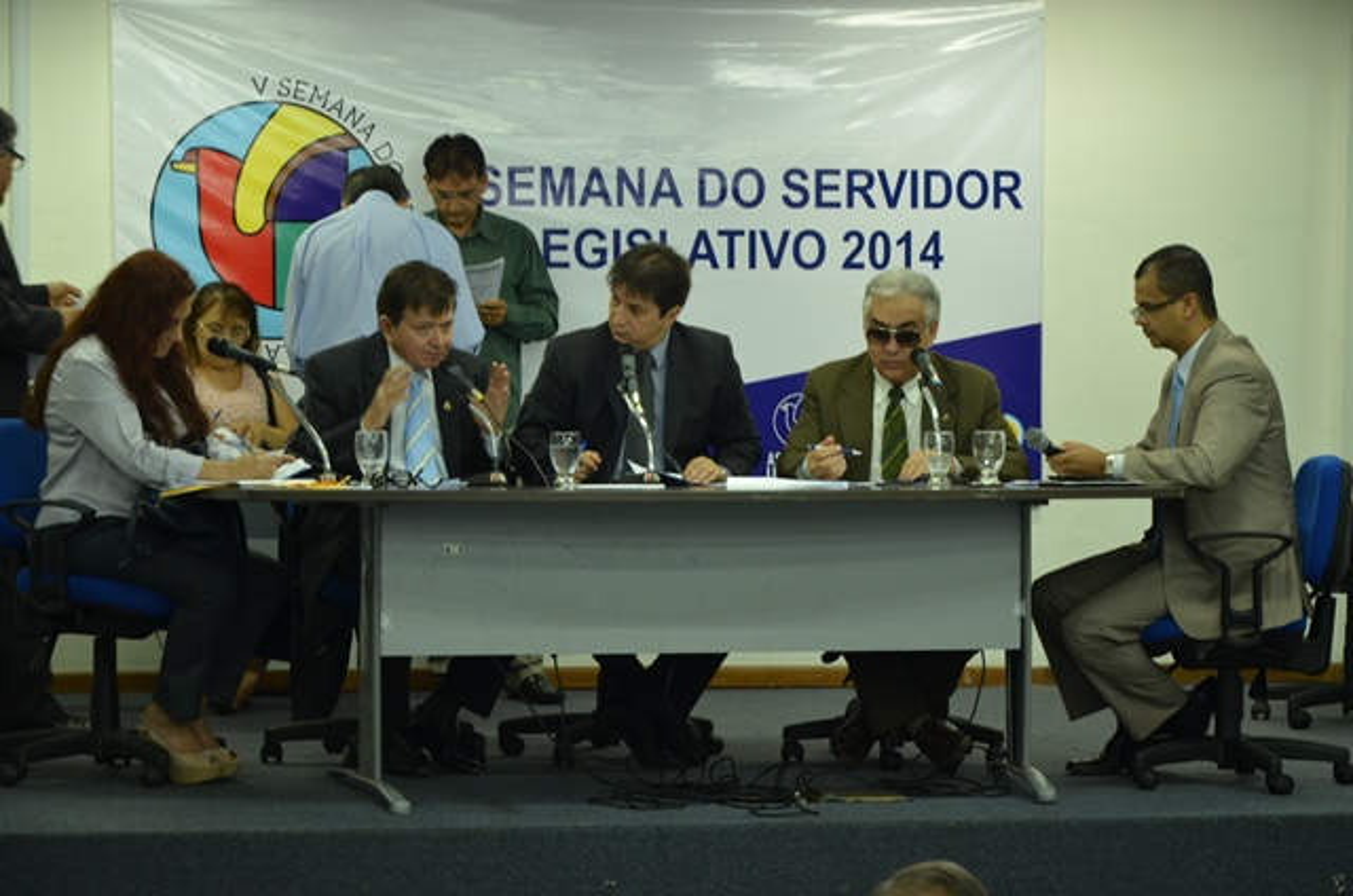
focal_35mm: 105
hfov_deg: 19.5
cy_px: 448
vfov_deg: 13.0
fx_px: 3938
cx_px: 676
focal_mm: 70
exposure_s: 1/25
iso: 640
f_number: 5.3
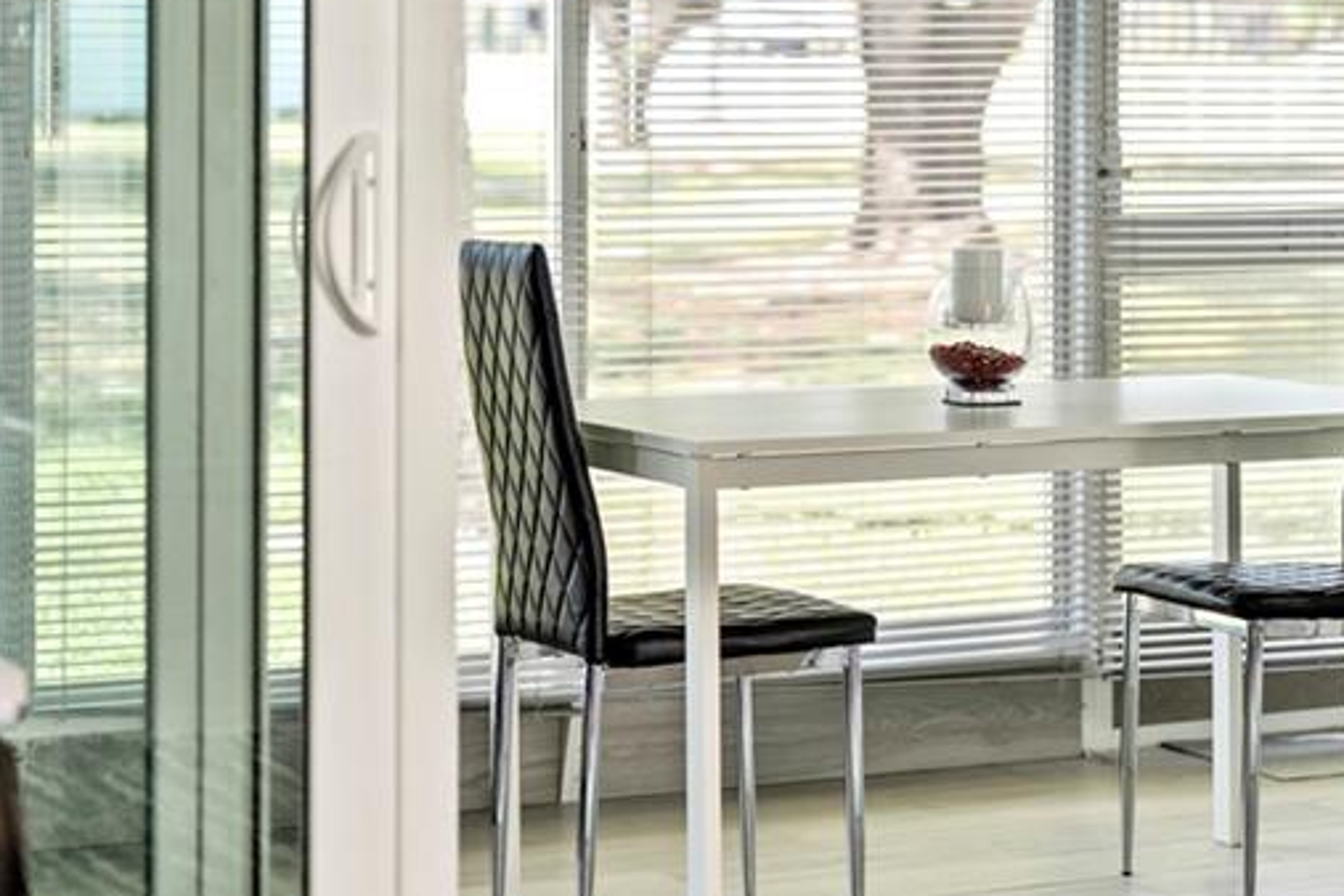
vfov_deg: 13.5
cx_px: 822
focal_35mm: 101
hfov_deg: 20.2
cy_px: 186
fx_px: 3770
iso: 250
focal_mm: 50
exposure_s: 1/320
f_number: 1.8
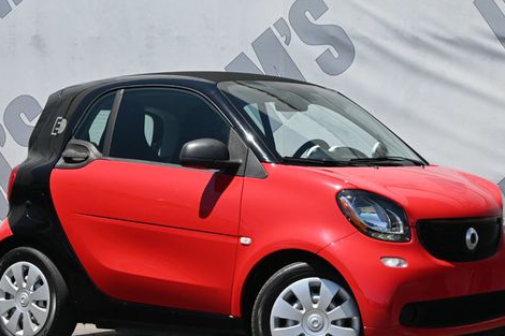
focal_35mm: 98
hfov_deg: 20.8
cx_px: 264
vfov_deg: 14.0
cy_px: 179
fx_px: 1374
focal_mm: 48
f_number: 6
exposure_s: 1/250
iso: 110
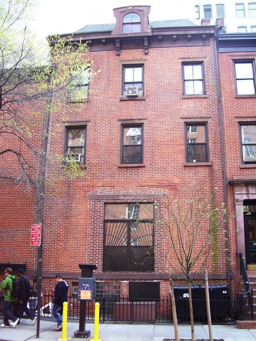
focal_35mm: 36
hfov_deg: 39.7
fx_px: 355
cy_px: 170
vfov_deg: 51.4
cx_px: 128
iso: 80
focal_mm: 6
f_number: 2.7
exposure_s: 1/180
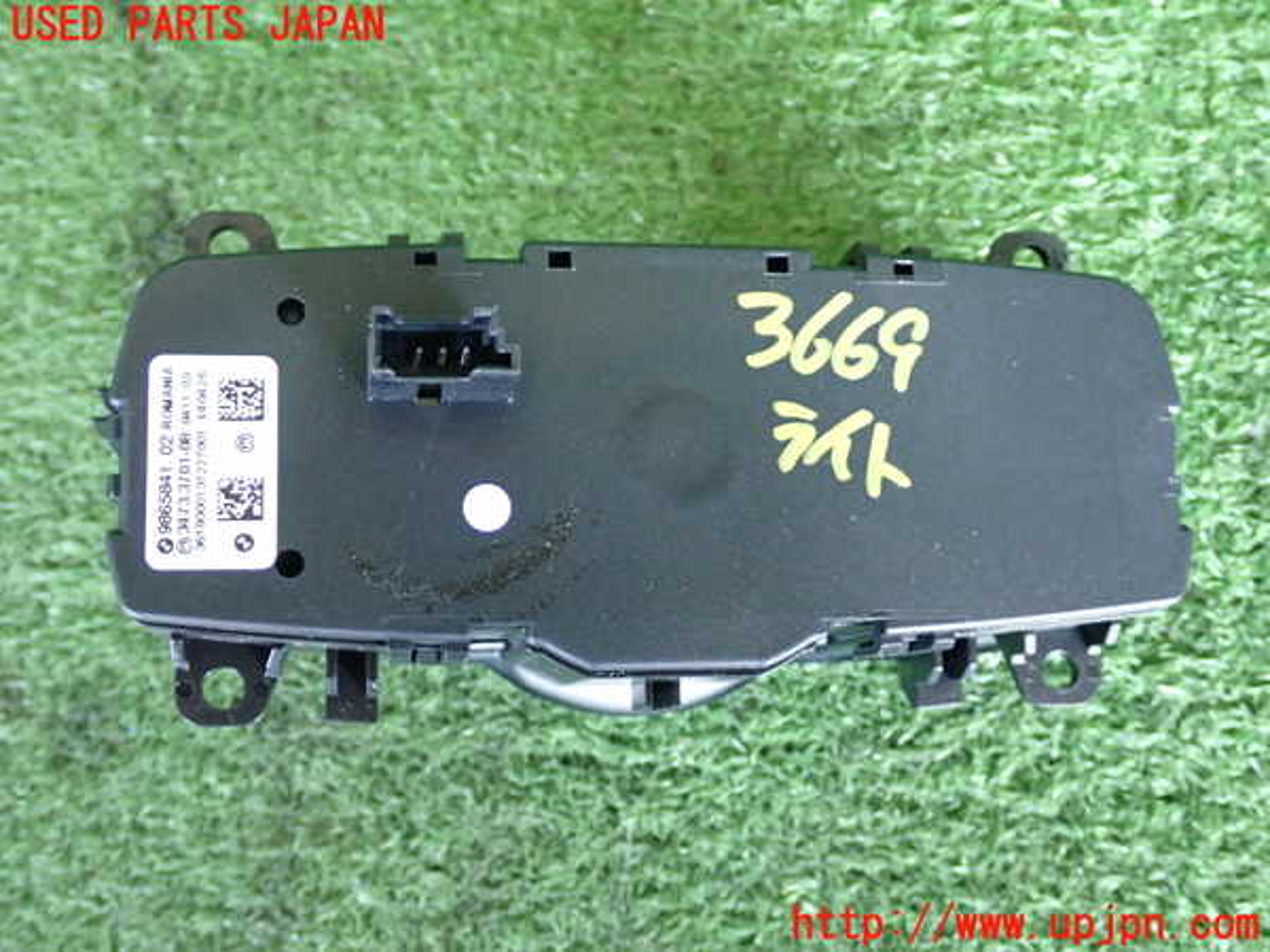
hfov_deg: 42.9
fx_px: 1614
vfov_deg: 32.9
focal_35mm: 44
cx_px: 635
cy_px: 476
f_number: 2.9
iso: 640
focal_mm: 7.84
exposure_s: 1/40
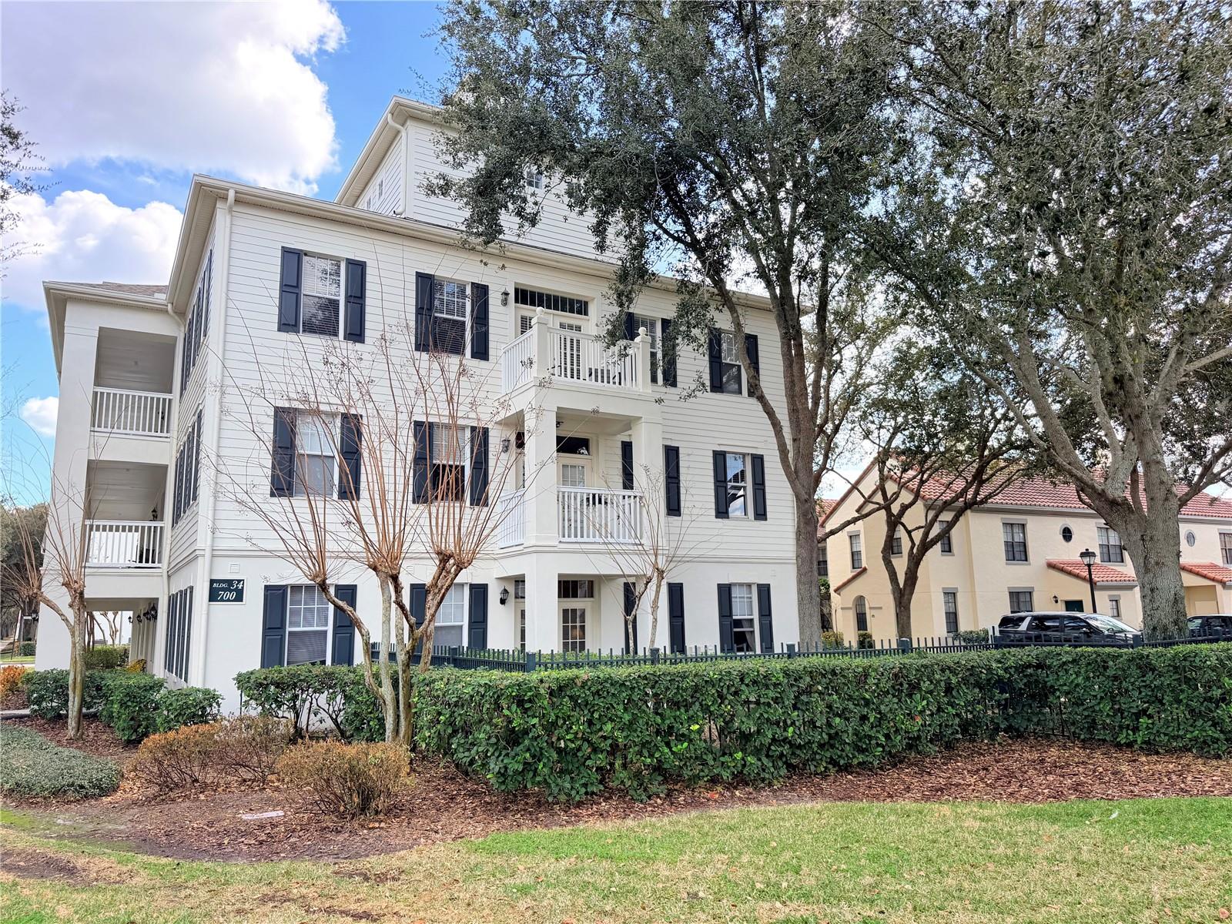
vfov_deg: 56.8
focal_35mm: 24
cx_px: 616
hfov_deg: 71.6
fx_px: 854
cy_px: 462
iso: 100
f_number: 1.78
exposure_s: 1/1437
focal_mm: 6.76
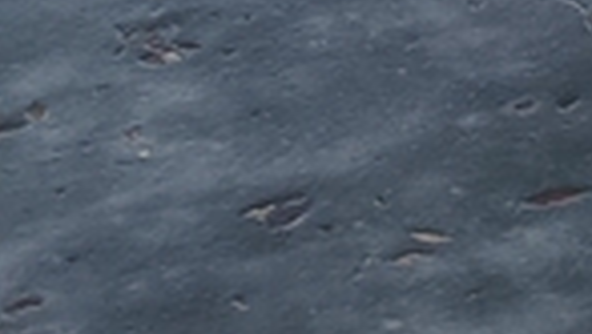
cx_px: 2058
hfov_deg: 8.1
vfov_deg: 5.7
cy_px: -467
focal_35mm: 205
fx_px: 3221
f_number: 1.8
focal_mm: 4.44
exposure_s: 1/1675
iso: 56
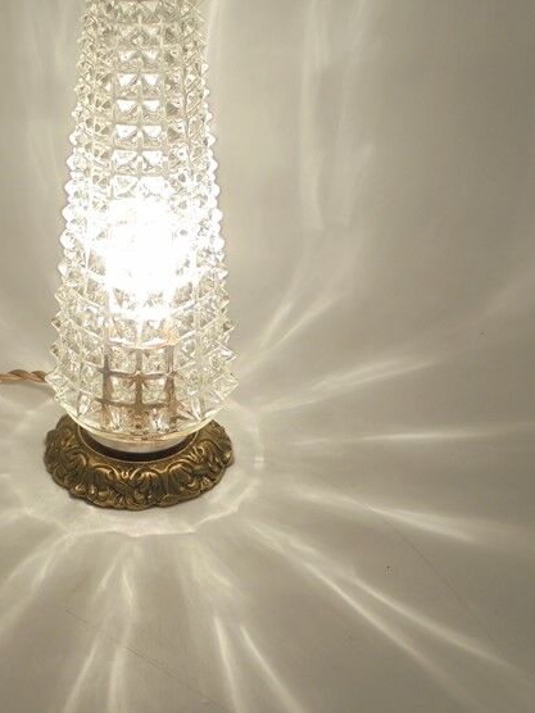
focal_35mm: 55
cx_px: 160
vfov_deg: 34.9
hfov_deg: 26.3
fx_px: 1133
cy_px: 373
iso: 100
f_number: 4
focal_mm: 6.1
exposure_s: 1/125
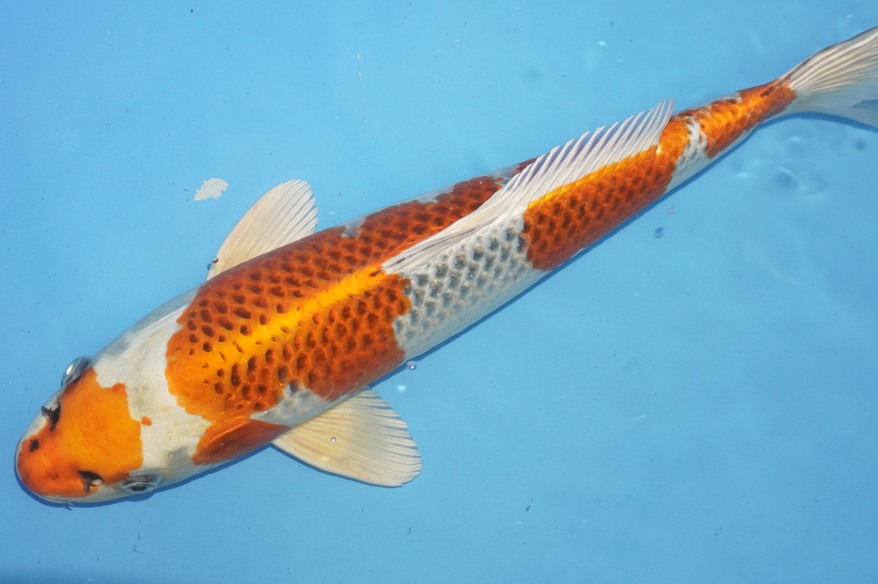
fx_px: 1535
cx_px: 479
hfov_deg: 31.9
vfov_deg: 21.5
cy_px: 263
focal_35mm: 63
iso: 1000
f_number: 4.5
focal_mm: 36
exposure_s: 1/160
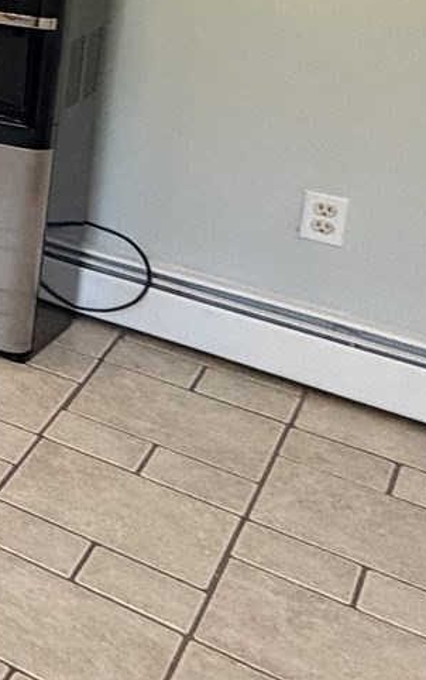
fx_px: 1168
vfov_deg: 28.5
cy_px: -120
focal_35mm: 63
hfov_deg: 10.8
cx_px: -923
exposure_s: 1/60
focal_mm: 2.22
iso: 250
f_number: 2.2
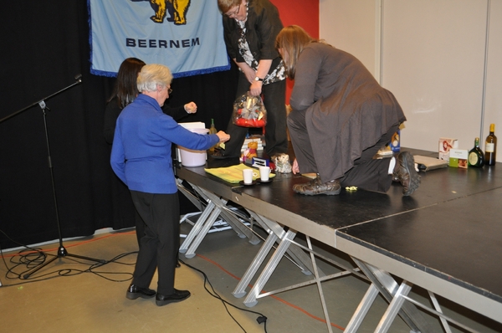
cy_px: 166
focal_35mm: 33
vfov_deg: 39.8
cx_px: 251
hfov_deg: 57.3
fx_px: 459
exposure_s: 1/60
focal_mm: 22
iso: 800
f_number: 4
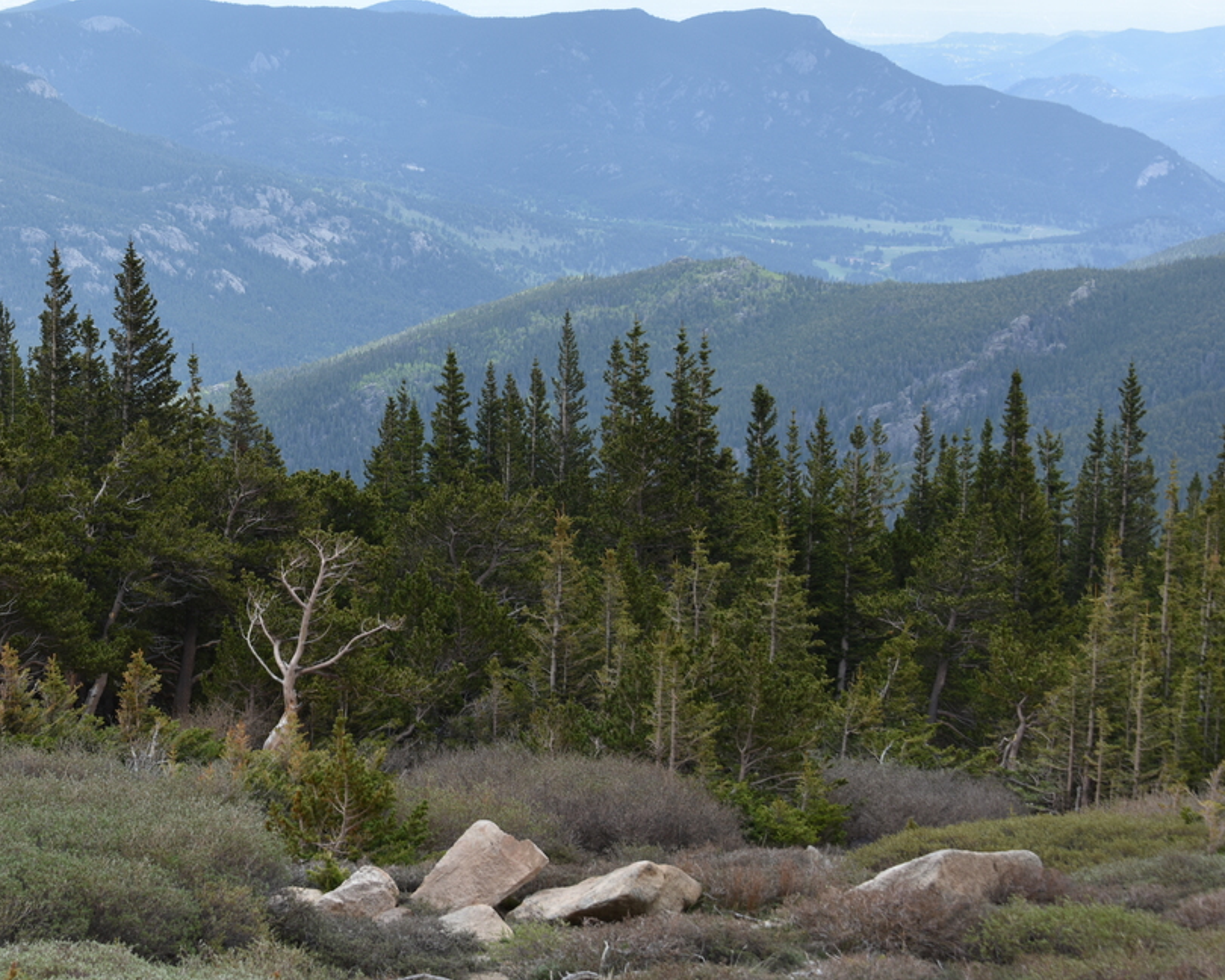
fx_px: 3118
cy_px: 364
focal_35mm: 86
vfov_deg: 17.8
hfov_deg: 22.1
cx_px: 351
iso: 100
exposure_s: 1/200
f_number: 7.1
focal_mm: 58
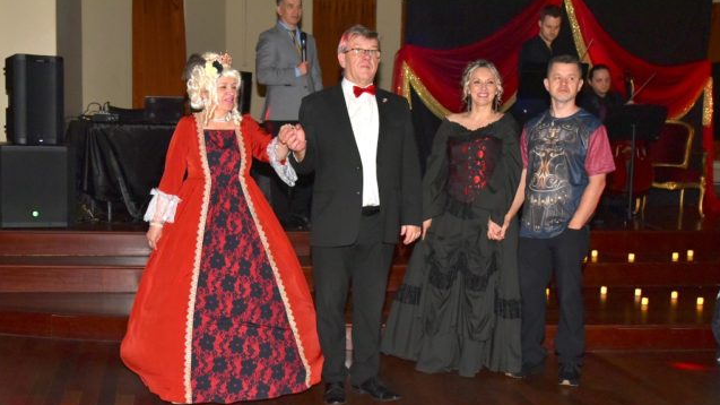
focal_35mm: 40
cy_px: 218
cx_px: 359
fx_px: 764
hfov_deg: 50.5
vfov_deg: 29.7
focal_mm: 38
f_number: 6.3
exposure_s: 1/60
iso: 1600
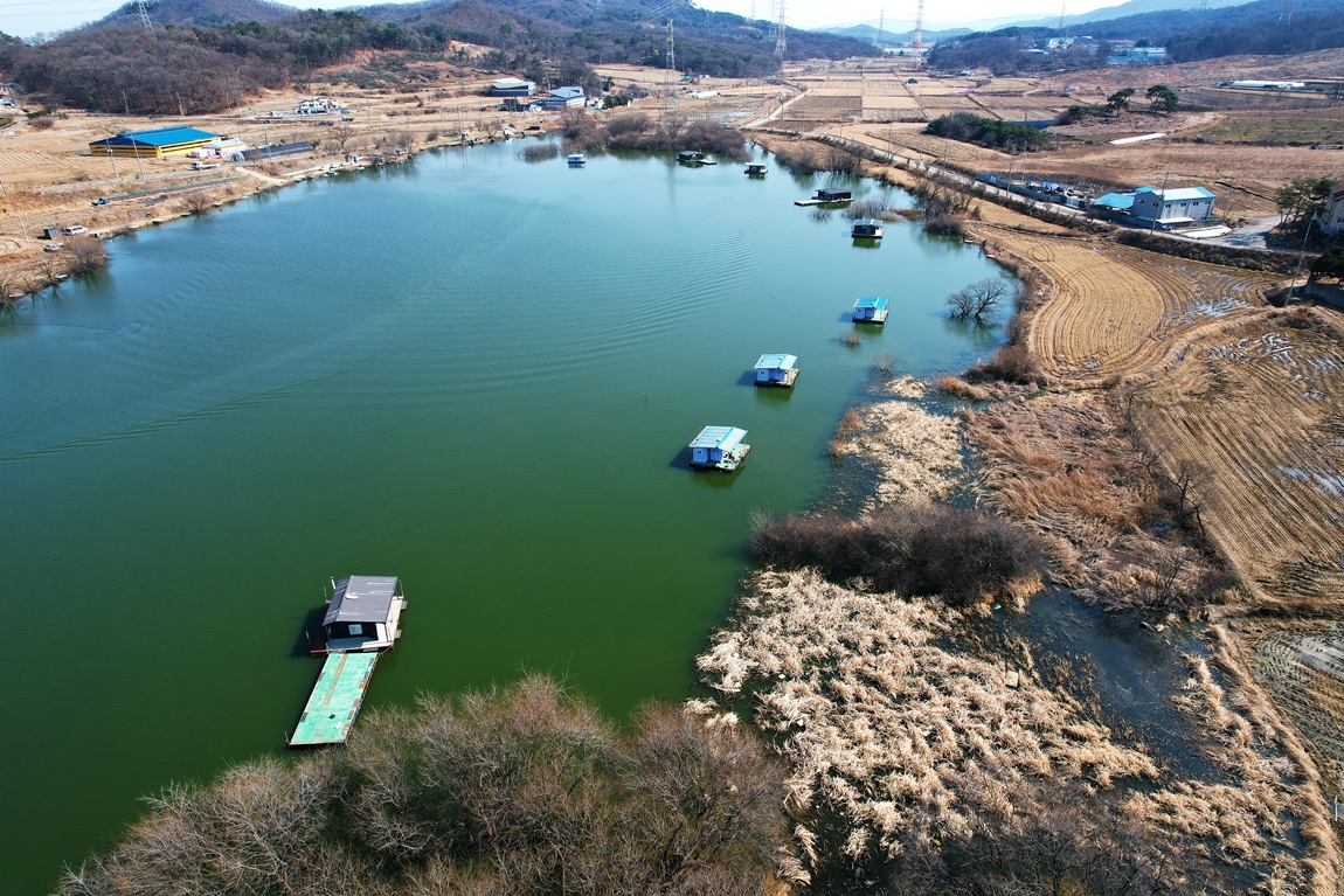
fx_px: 821
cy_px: 448
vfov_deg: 57.2
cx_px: 672
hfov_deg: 78.6
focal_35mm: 22
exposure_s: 1/1000
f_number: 2.8
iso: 100
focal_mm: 8.38
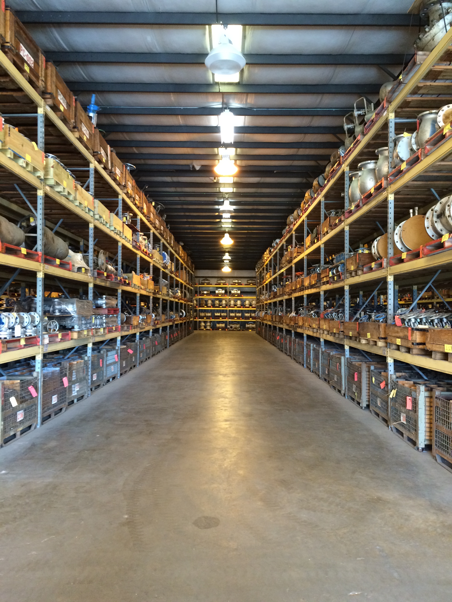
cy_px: 301
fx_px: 505
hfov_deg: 48.2
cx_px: 226
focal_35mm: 29
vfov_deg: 61.7
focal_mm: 4.15
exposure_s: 1/30
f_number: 2.2
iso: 200
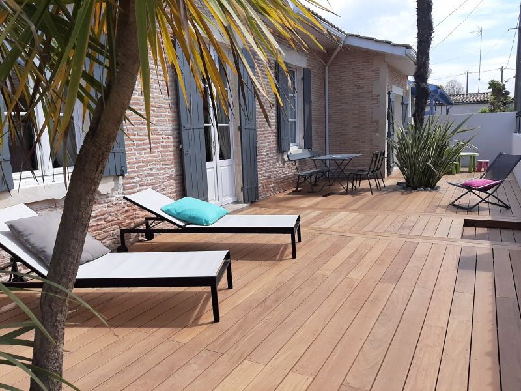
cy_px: 196
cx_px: 260
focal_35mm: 26
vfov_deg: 53.1
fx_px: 391
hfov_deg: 67.3
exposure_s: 1/3096
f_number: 1.7
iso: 40
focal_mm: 3.93
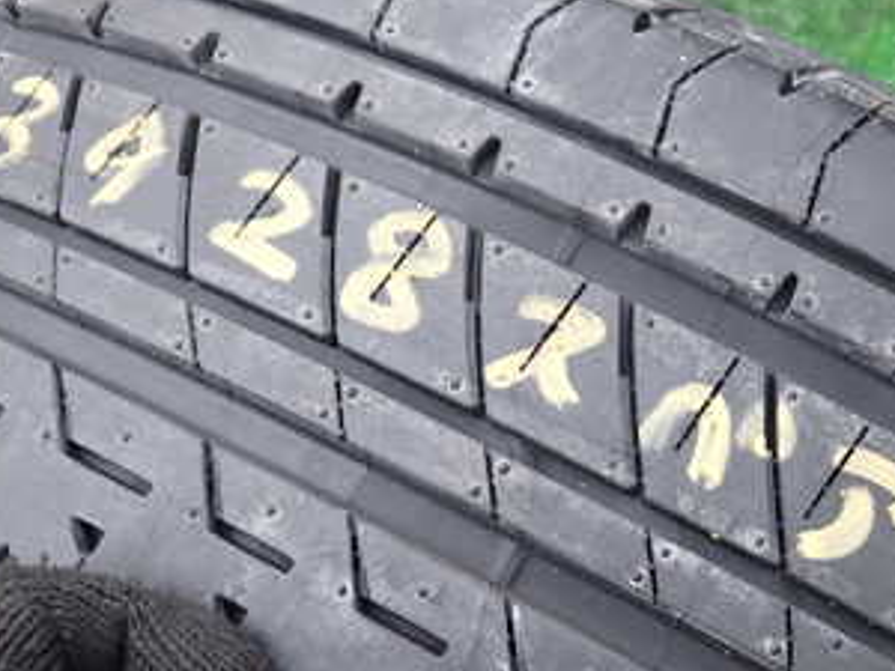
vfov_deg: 24.4
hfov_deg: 32.1
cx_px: 522
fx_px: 1551
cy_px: 394
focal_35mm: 60
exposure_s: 1/60
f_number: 2.3
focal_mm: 5.4
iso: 125
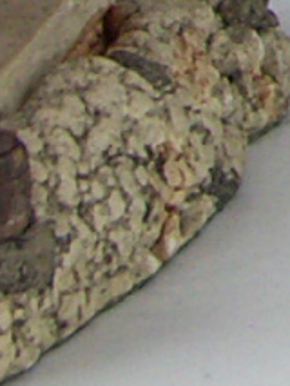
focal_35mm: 400
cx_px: 1602
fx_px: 4464
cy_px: -835
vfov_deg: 4.7
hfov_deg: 3.4
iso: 100
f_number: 3.5
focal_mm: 10.56
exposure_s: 1/60
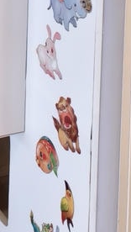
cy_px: -286
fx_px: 892
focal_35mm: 145
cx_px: -142
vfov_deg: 12.4
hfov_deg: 8.0
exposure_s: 1/120
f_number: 1.57
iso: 536
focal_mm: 6.54
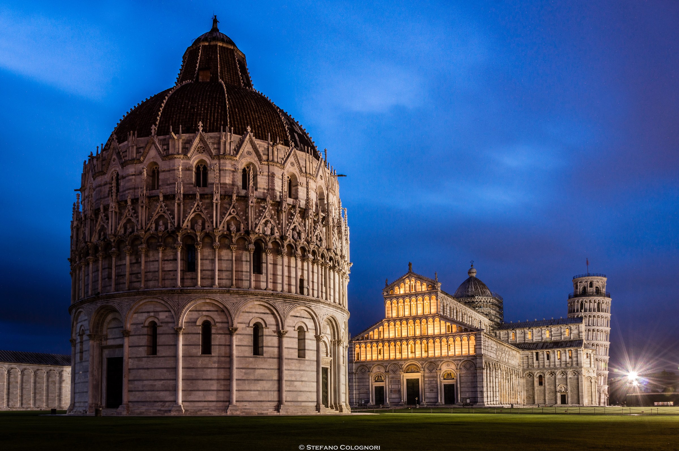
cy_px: 226
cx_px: 340
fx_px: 509
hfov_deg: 67.4
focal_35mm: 27
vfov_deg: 47.8
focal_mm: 18
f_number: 13
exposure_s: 20
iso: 100
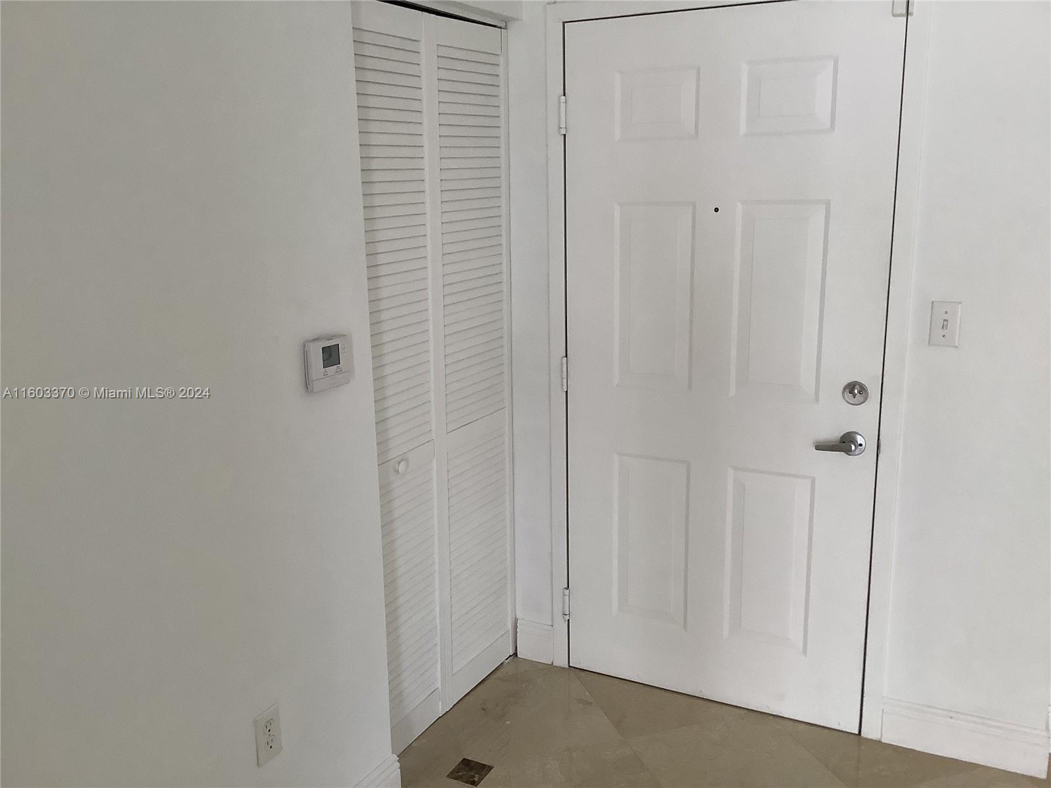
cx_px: 526
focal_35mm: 31
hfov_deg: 58.4
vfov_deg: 45.4
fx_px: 941
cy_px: 394
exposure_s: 1/60
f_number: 2.4
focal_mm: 3.3
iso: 125
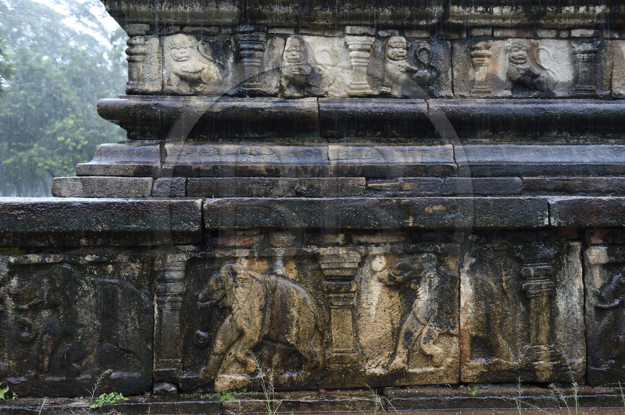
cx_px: 312
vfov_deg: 37.8
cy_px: 208
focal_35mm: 35
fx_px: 607
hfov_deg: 54.5
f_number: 4.5
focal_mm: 35
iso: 800
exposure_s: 1/80
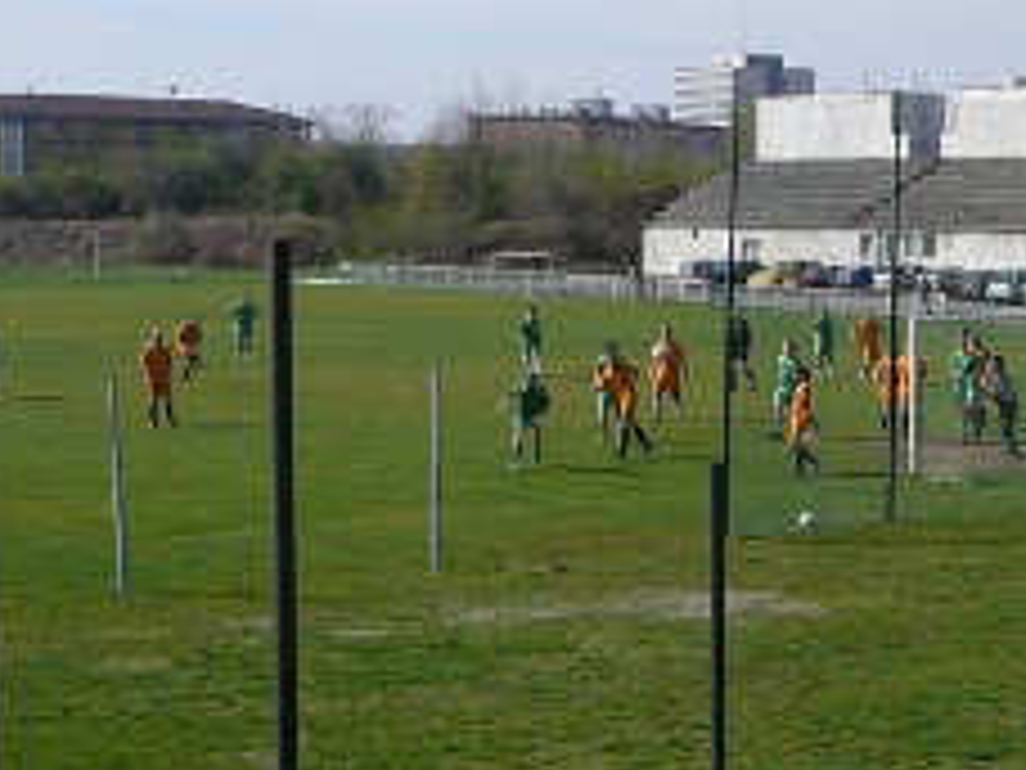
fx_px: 2727
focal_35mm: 92
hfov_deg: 20.1
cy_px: 324
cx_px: 1197
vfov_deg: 16.1
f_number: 5
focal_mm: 5.2
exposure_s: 1/500
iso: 80
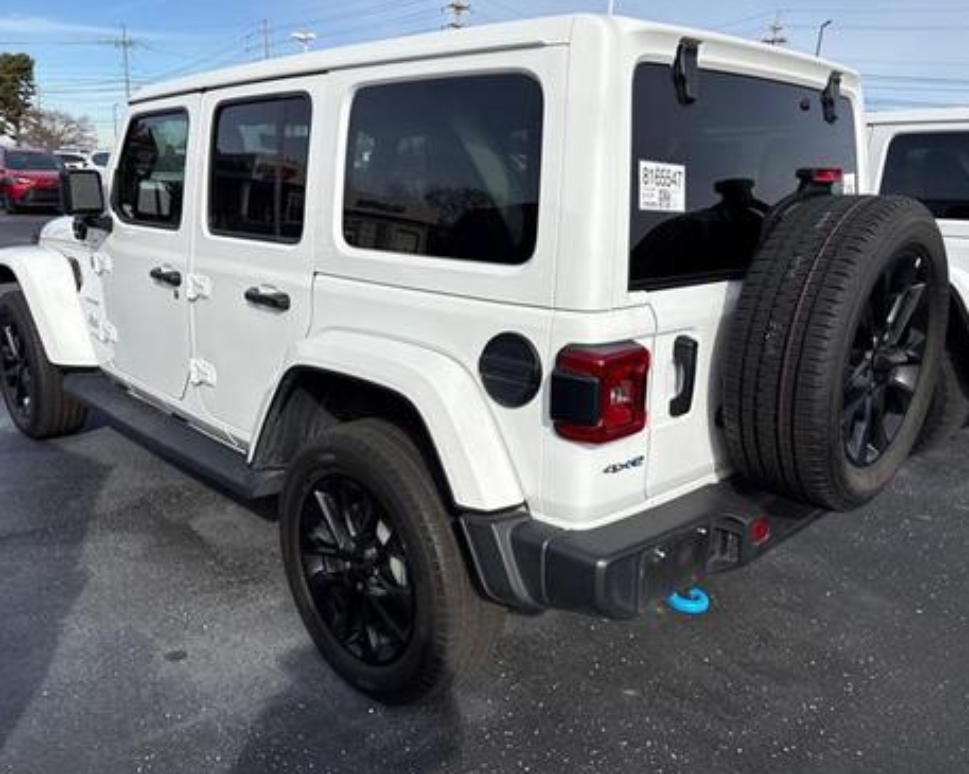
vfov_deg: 51.5
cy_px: 386
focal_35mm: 28
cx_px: 462
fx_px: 802
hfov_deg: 62.2
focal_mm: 5.96
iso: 50
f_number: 1.6
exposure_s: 1/4329
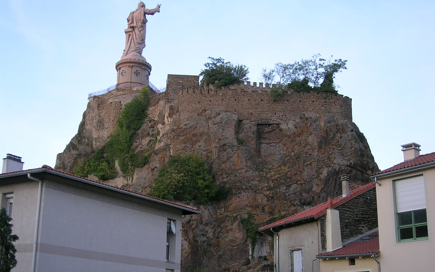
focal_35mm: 47
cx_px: 218
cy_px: 145
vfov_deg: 27.4
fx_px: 557
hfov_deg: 42.6
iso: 50
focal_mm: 6.7
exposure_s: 1/37.1
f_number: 3
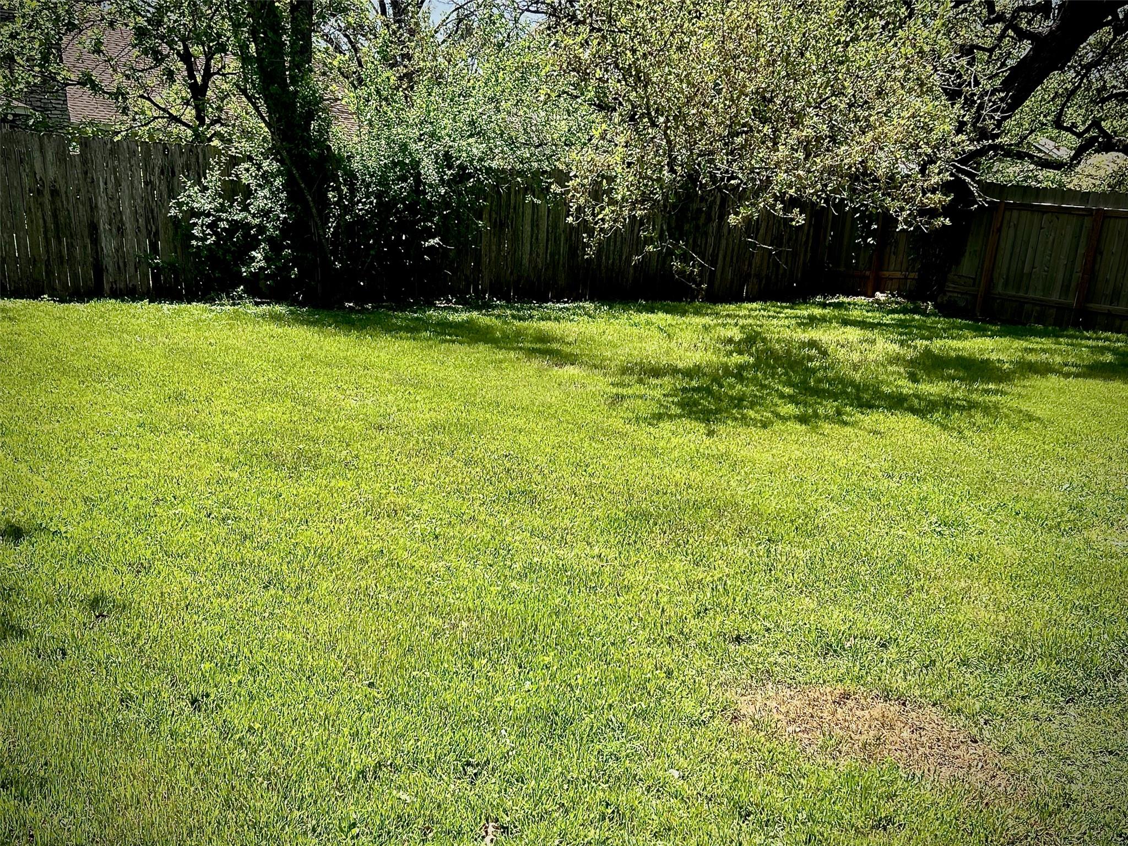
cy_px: 423
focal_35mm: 26
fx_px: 847
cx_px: 564
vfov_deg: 53.0
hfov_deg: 67.3
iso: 50
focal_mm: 5.7
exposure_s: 1/2208
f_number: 1.5
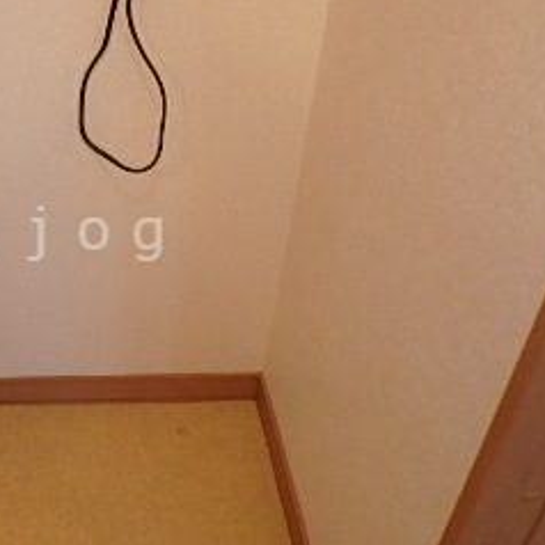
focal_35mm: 50
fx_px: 891
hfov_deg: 31.8
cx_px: 18
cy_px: 234
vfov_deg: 34.0
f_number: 3.5
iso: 400
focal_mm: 3.7
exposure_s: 1/30
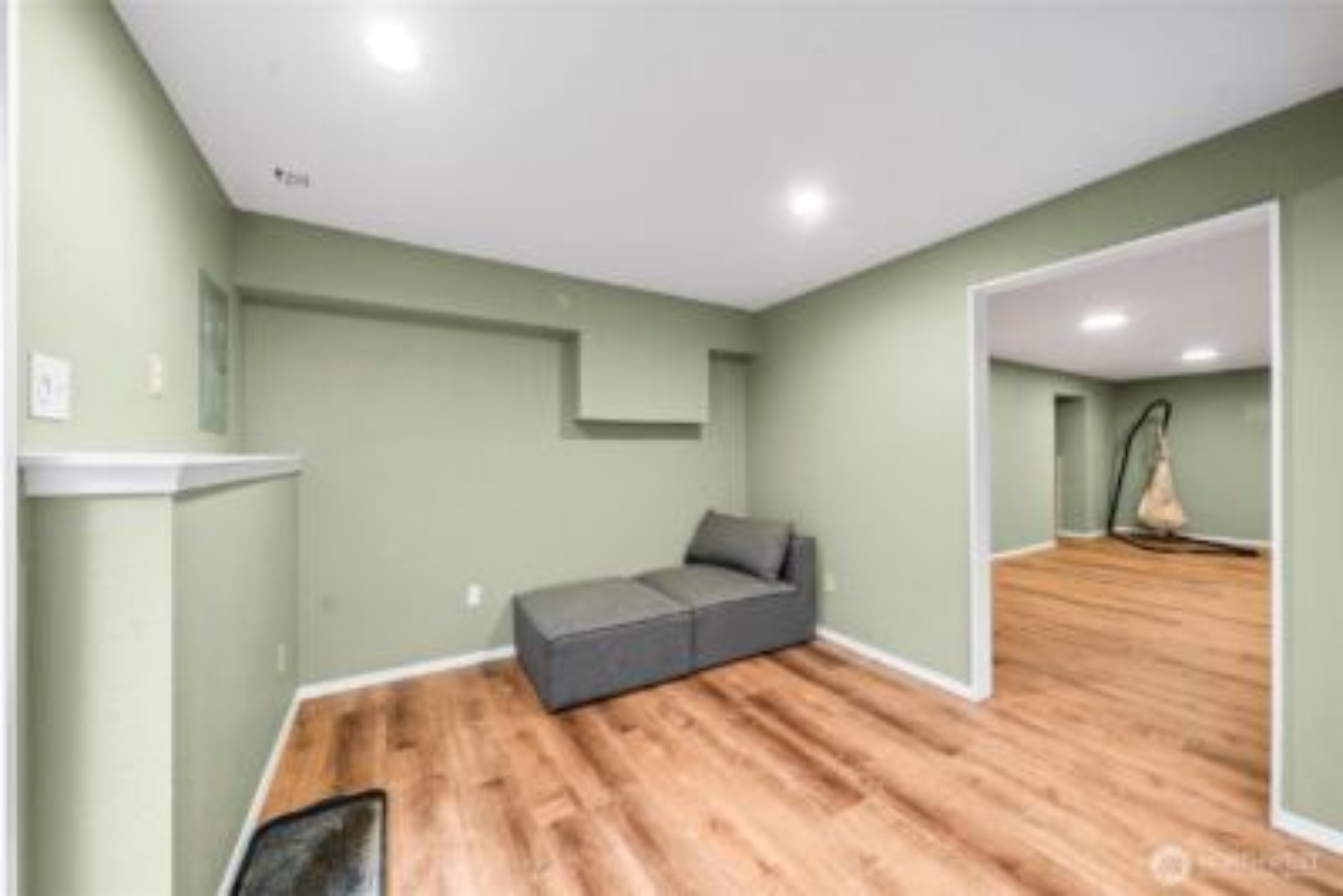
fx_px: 448
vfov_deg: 90.1
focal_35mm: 12
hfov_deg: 112.6
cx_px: 672
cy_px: 448
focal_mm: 12
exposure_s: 1/60
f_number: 6.3
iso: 1000
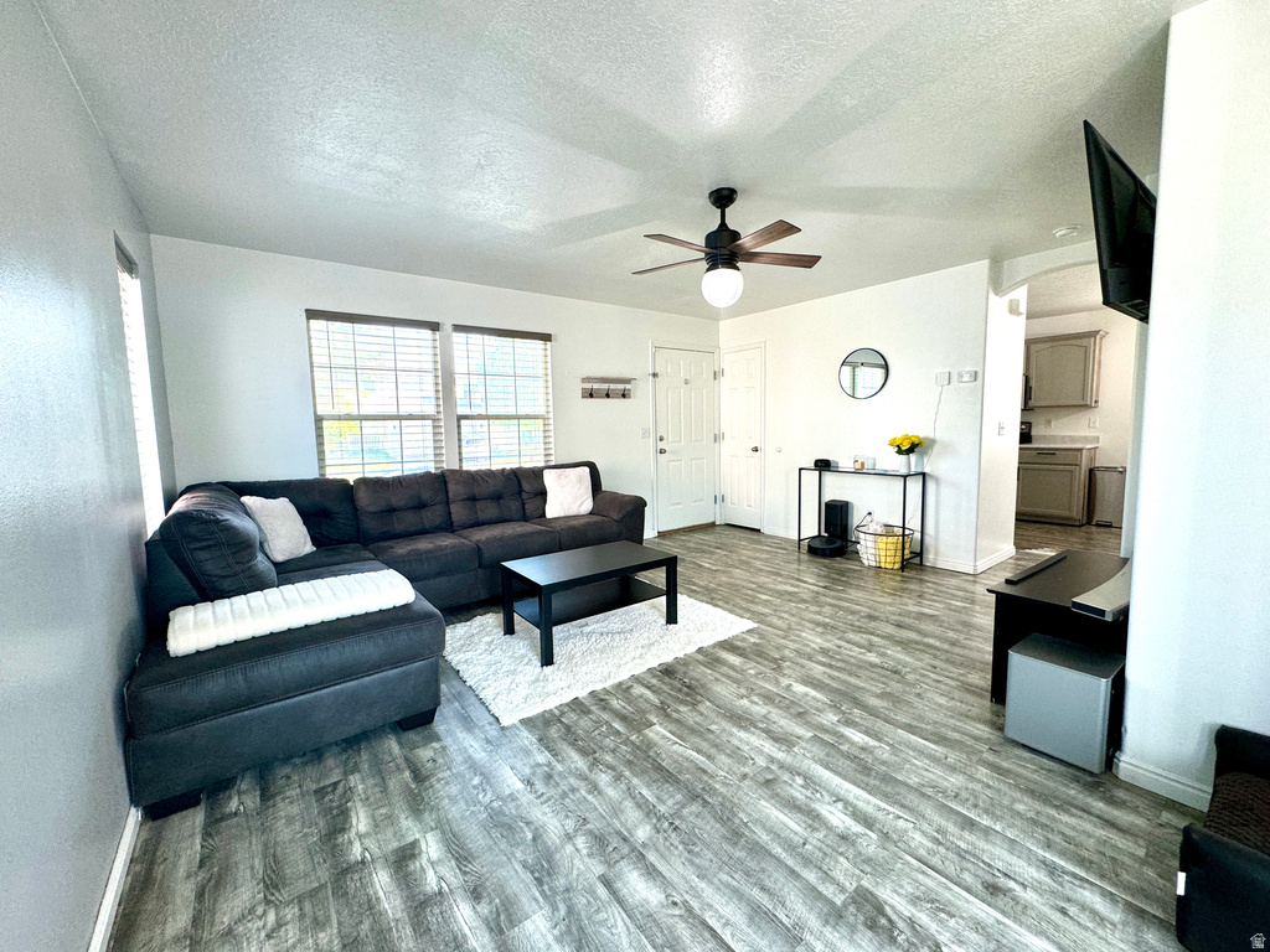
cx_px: 635
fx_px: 514
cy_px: 476
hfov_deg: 102.1
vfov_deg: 85.7
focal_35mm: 14
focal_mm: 2.22
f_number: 2.2
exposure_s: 1/120
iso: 125
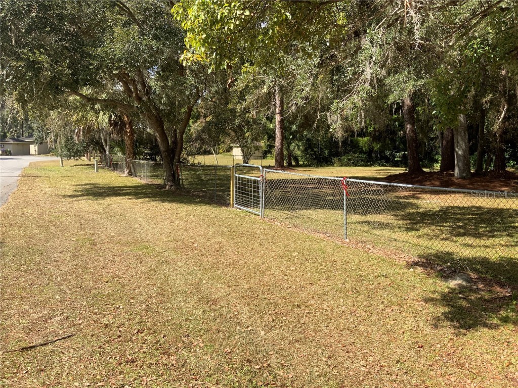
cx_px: 259
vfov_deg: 48.2
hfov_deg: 61.7
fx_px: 434
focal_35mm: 29
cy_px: 194
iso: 16
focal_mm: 3
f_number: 1.8
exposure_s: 1/962
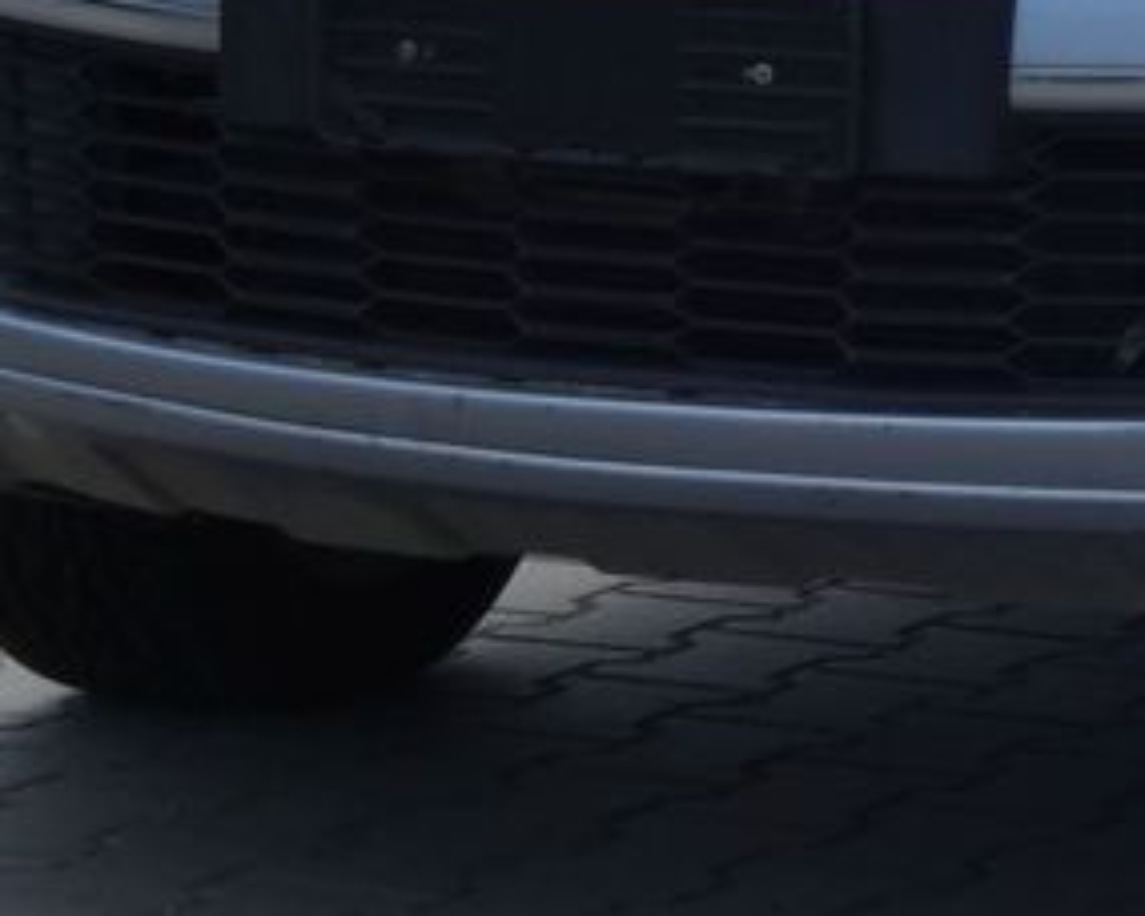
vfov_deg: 5.3
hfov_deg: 6.6
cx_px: 1639
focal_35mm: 291
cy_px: -366
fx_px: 9861
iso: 80
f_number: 5.6
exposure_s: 1/320
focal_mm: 14.8
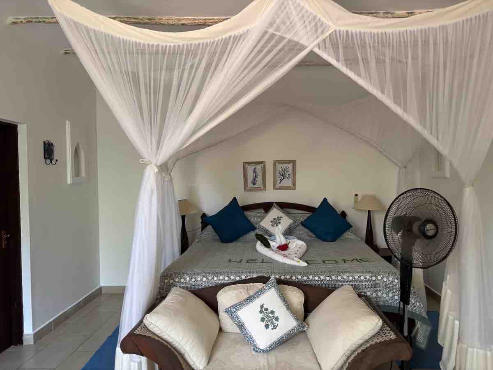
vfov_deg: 53.1
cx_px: 246
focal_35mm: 26
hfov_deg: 67.3
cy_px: 185
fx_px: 370
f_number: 1.6
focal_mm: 5.96
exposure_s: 1/60
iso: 250
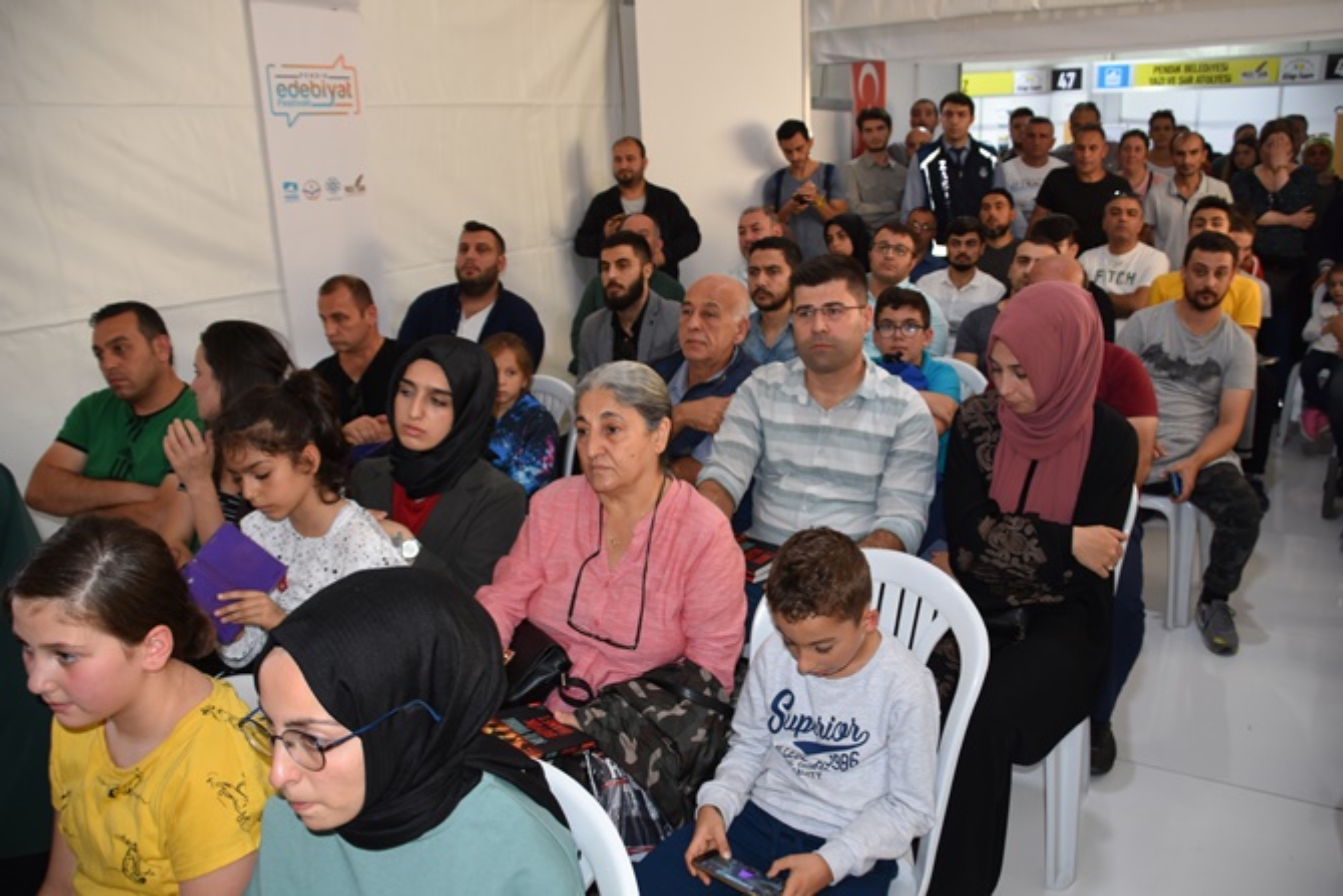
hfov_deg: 67.4
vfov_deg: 48.0
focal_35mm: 27
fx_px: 1007
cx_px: 672
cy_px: 448
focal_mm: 18
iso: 400
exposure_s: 1/60
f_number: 3.5
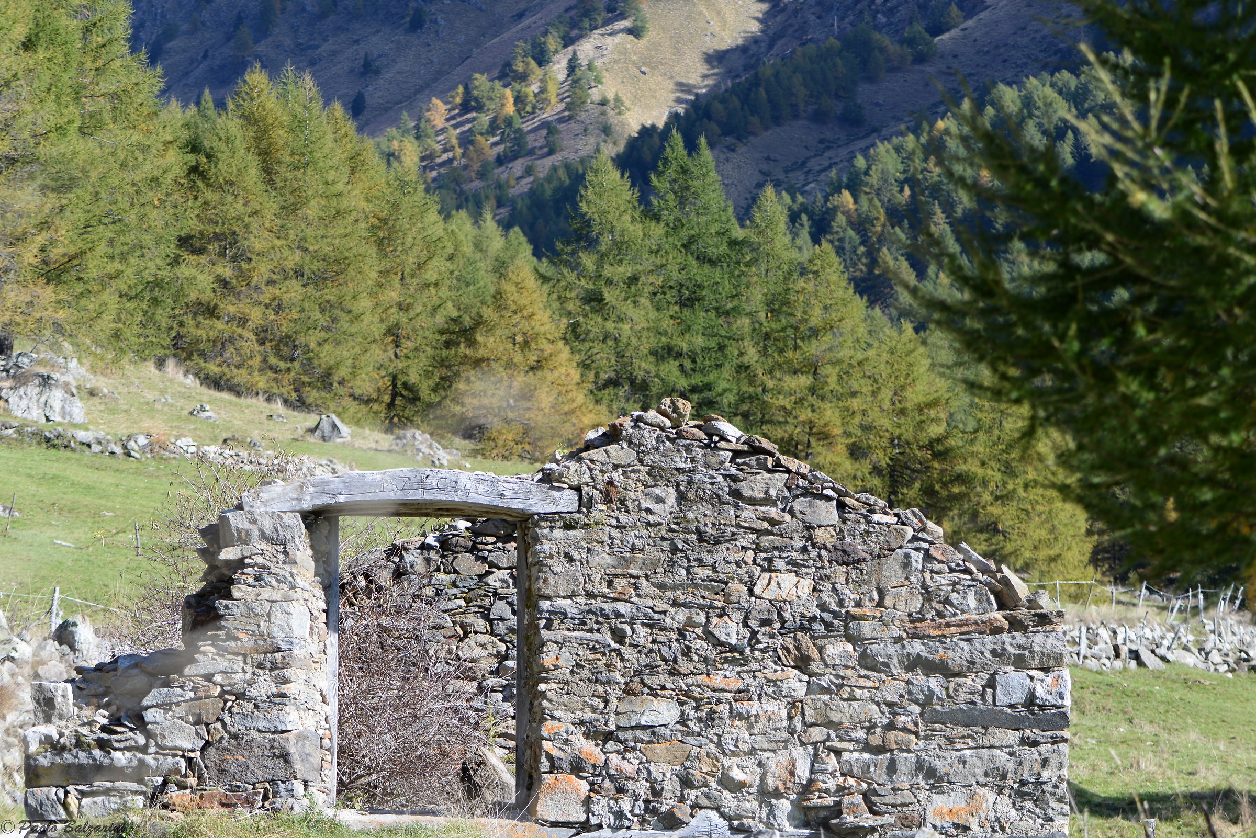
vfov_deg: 12.2
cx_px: 628
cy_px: 419
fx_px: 3909
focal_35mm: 112
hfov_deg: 18.3
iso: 100
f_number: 6.3
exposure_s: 1/160
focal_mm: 112
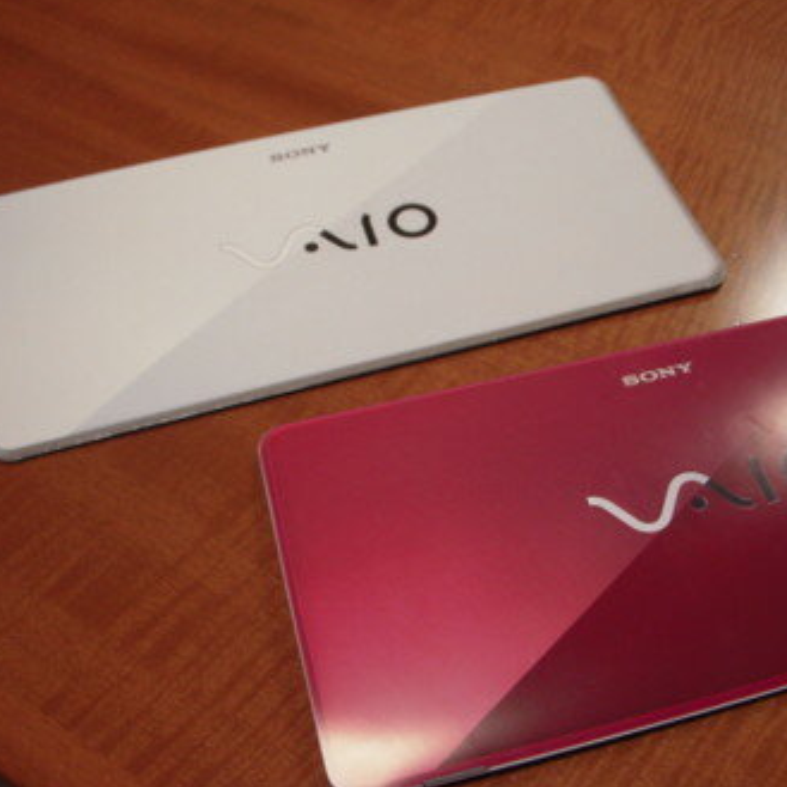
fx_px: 1183
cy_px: 388
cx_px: 483
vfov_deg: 36.8
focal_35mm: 46
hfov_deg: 36.6
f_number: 3.3
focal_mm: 6.3
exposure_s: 1/20
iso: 200
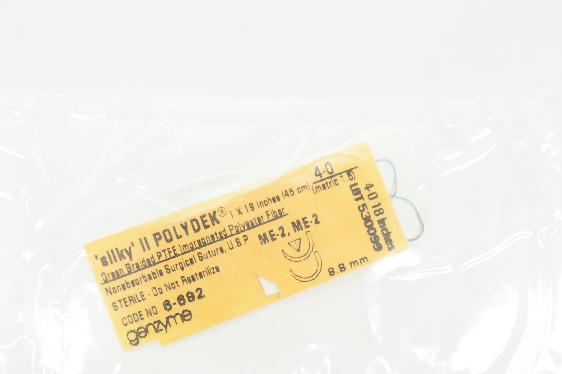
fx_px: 1138
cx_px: 264
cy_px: 273
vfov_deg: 18.5
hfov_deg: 27.7
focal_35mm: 73
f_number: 4.5
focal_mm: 30
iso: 400
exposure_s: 1/60
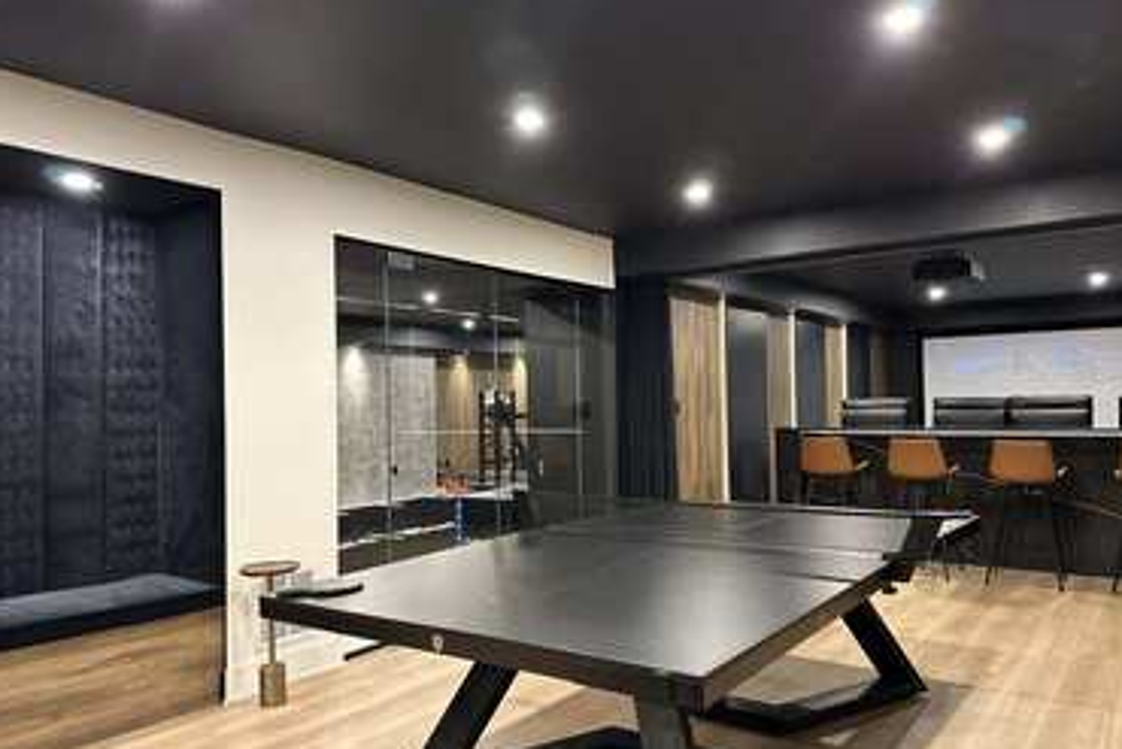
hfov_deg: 67.3
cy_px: 391
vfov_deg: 48.0
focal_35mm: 27
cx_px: 591
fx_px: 842
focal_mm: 6.86
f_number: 1.78
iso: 640
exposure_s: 1/60
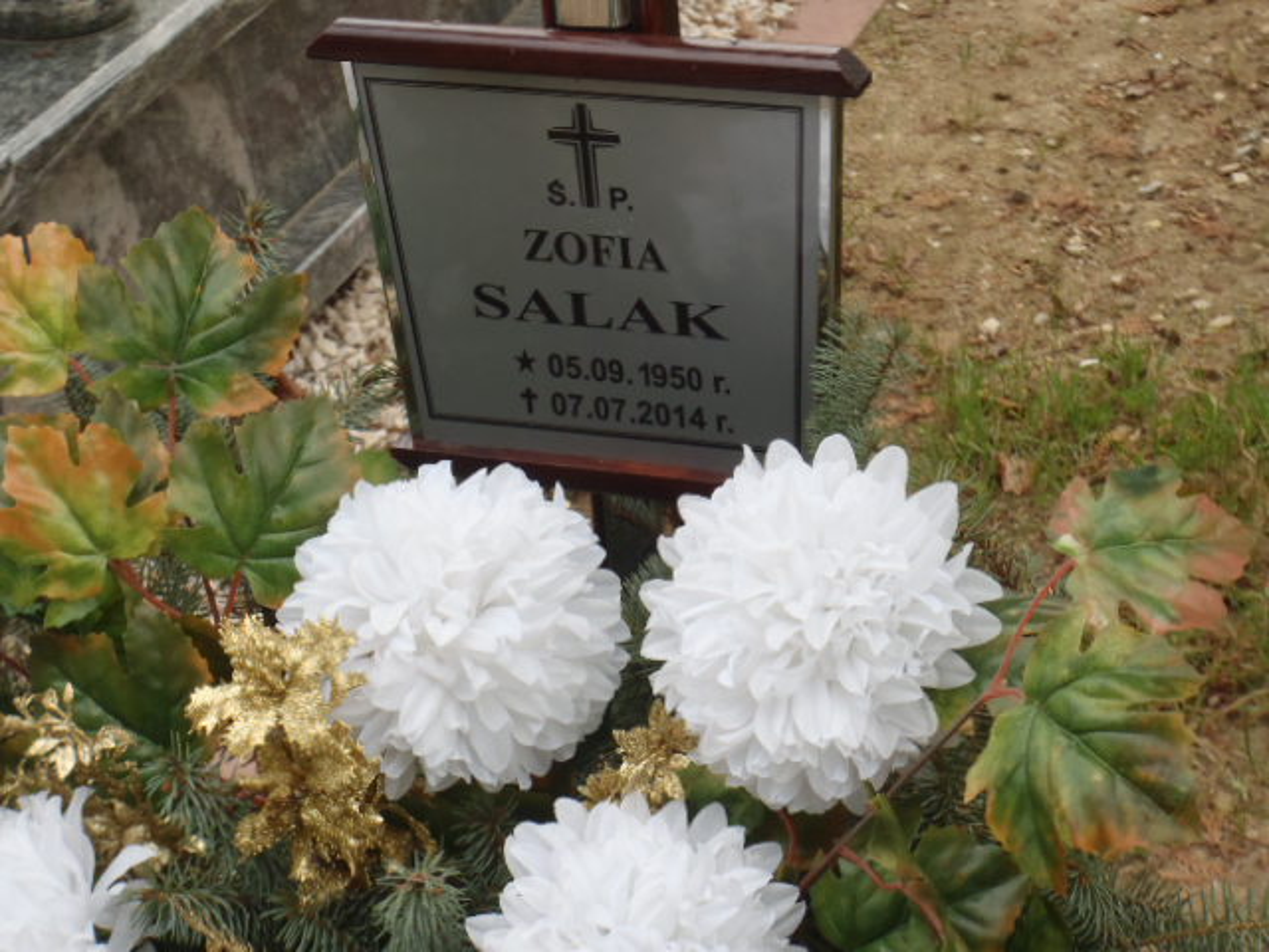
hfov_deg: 19.3
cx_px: 634
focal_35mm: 102
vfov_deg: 14.5
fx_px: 3739
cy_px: 476
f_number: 5.1
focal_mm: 18.2
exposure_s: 1/100
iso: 200
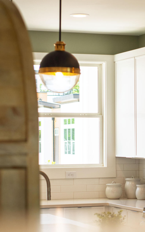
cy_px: 133
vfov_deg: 17.2
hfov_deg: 10.8
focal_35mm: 121
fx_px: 765
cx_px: 113
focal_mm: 50
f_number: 3.5
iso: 640
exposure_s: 1/640
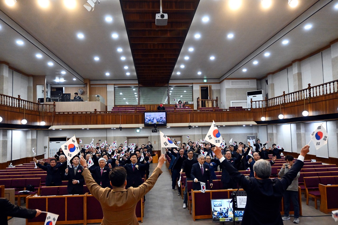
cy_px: 112
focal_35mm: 29
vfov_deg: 44.6
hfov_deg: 63.2
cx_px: 169
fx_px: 275
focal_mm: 19.5
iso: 3600
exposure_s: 1/500
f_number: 3.8
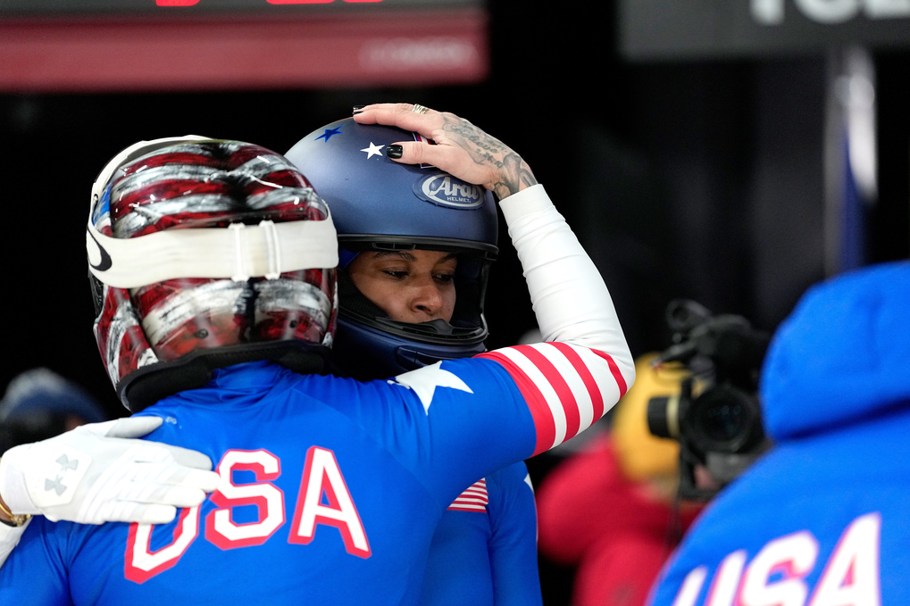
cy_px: 304
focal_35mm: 201
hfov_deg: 10.2
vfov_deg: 6.8
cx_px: 456
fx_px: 5080
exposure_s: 1/1250
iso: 2500
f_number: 2.8
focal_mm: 200
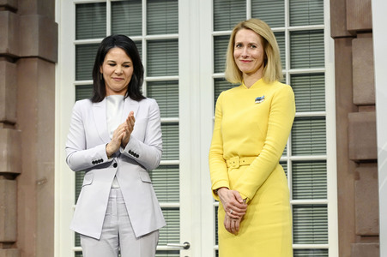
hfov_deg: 24.5
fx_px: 892
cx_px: 194
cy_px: 128
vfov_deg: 16.4
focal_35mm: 83
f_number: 5.6
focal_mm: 83
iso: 4000
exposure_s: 1/1000
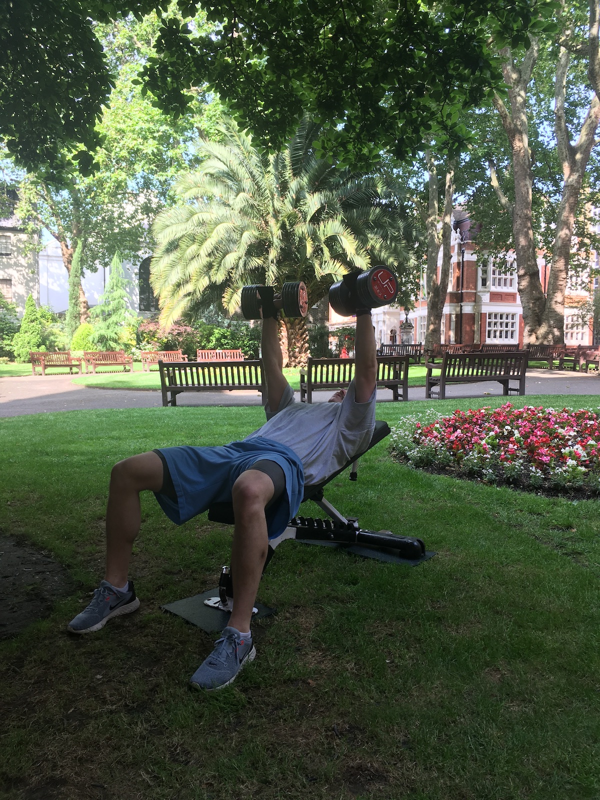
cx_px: 300
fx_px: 670
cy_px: 400
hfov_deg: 48.2
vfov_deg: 61.7
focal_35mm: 29
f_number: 2.2
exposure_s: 1/100
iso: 25
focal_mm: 4.15
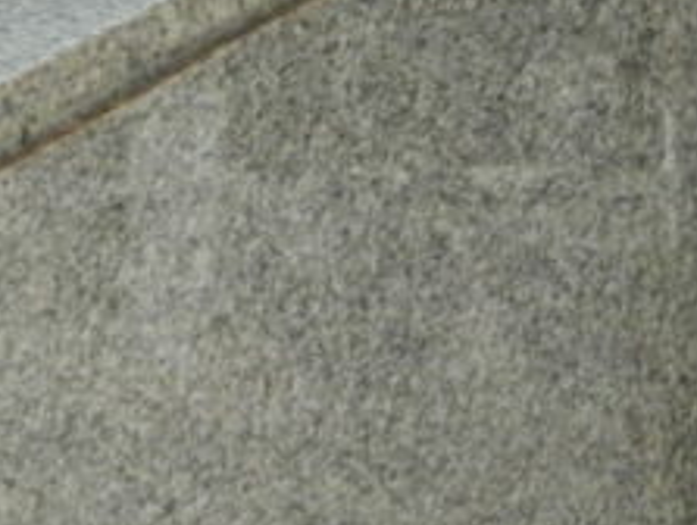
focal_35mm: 486
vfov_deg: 3.0
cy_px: -616
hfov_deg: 4.1
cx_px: 947
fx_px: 9802
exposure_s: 1/125
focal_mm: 19.1
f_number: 5
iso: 640
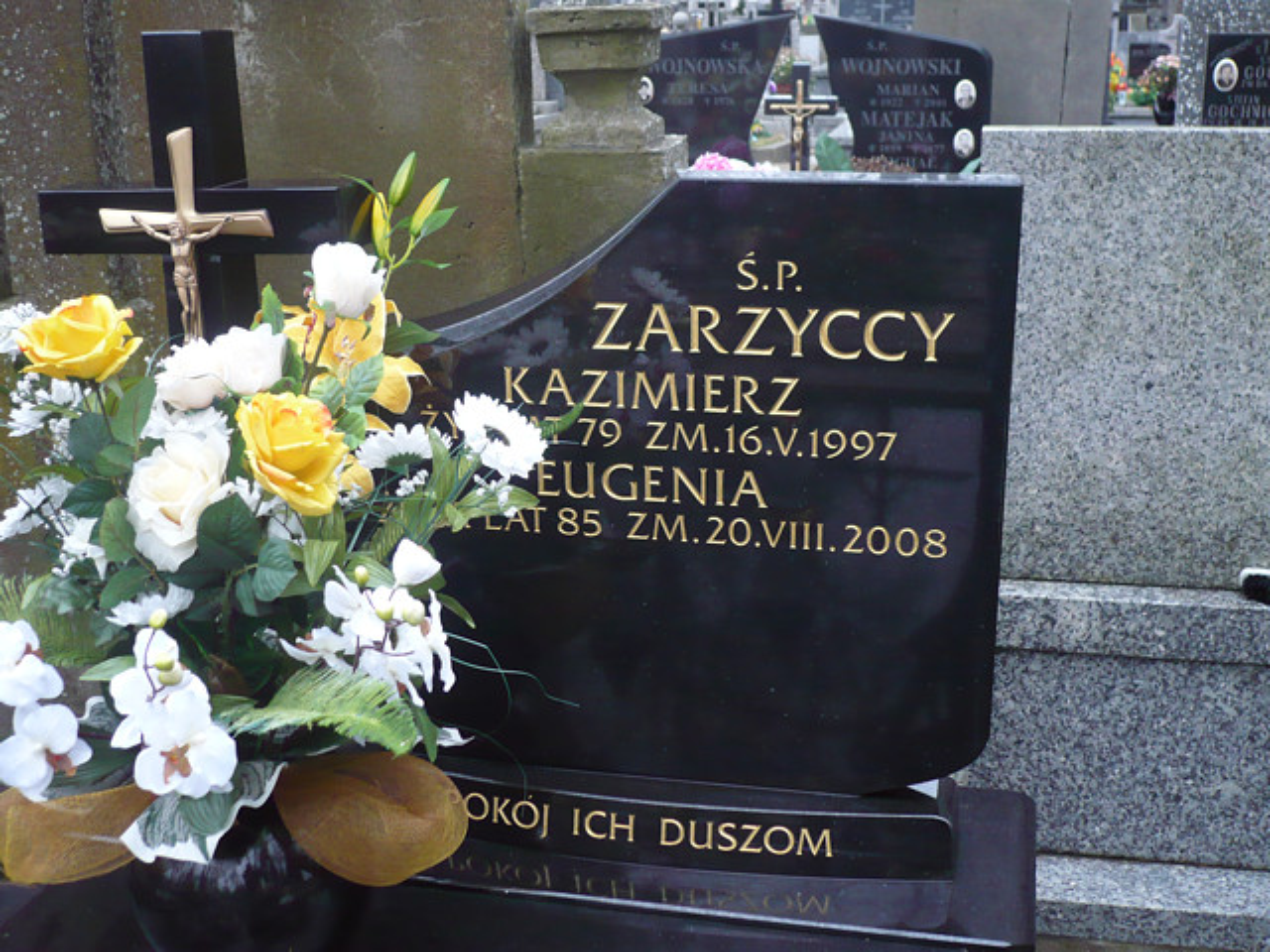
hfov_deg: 42.1
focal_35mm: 45
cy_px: 476
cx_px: 635
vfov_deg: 32.2
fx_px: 1651
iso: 200
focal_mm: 7.5
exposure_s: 1/30
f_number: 3.2
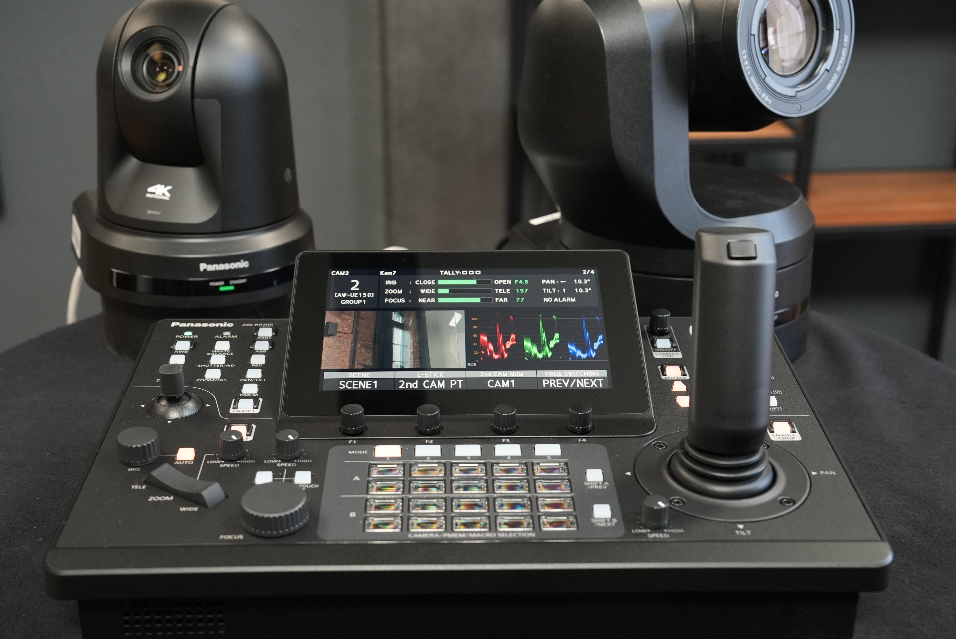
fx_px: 1302
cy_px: 320
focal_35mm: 49
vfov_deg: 27.6
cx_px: 478
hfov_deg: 40.3
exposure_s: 1/40
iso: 4000
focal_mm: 49
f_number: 7.1
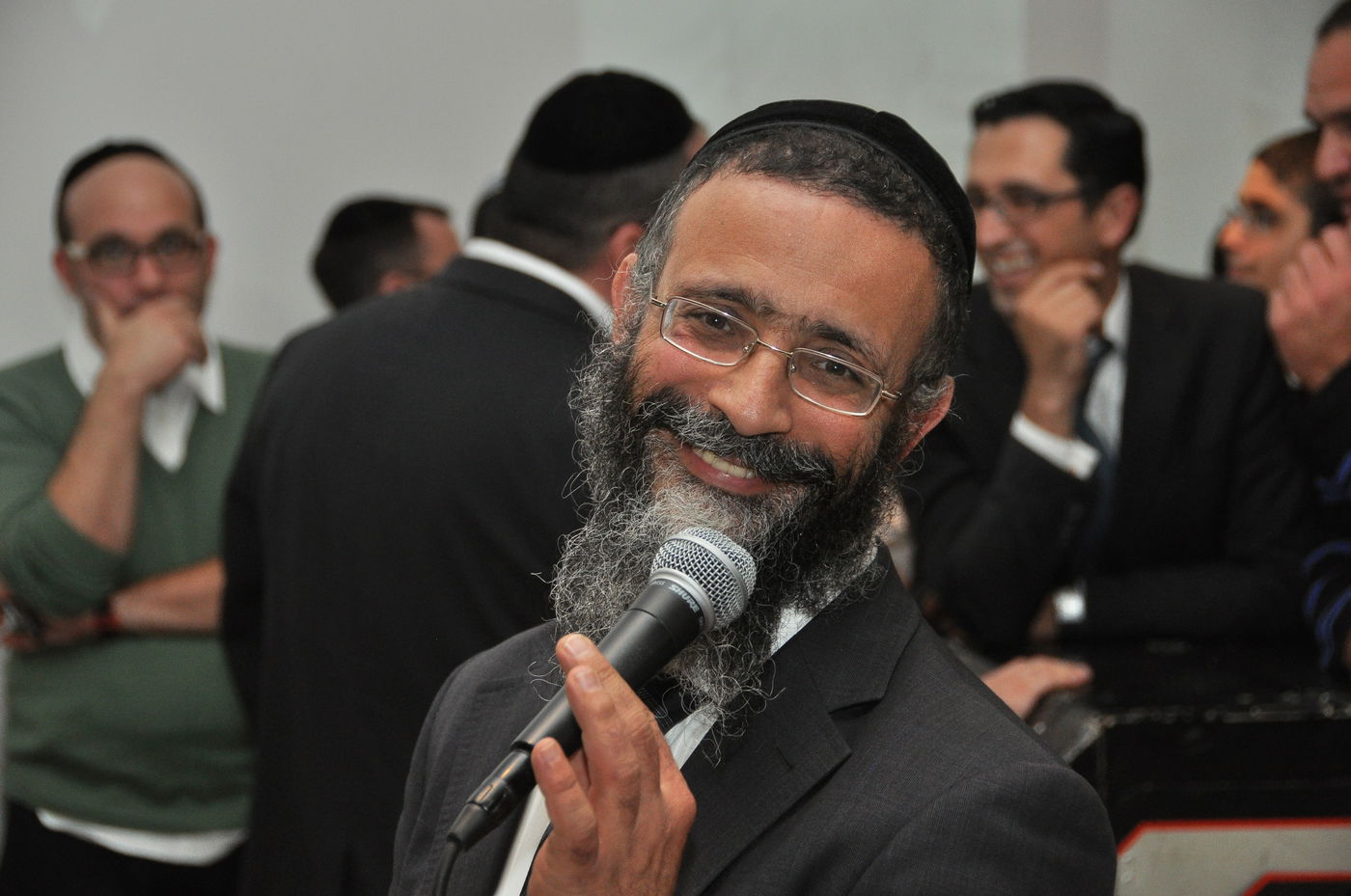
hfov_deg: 19.5
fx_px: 3934
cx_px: 676
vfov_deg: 13.0
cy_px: 448
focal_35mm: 105
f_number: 5
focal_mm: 70
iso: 800
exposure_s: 1/125
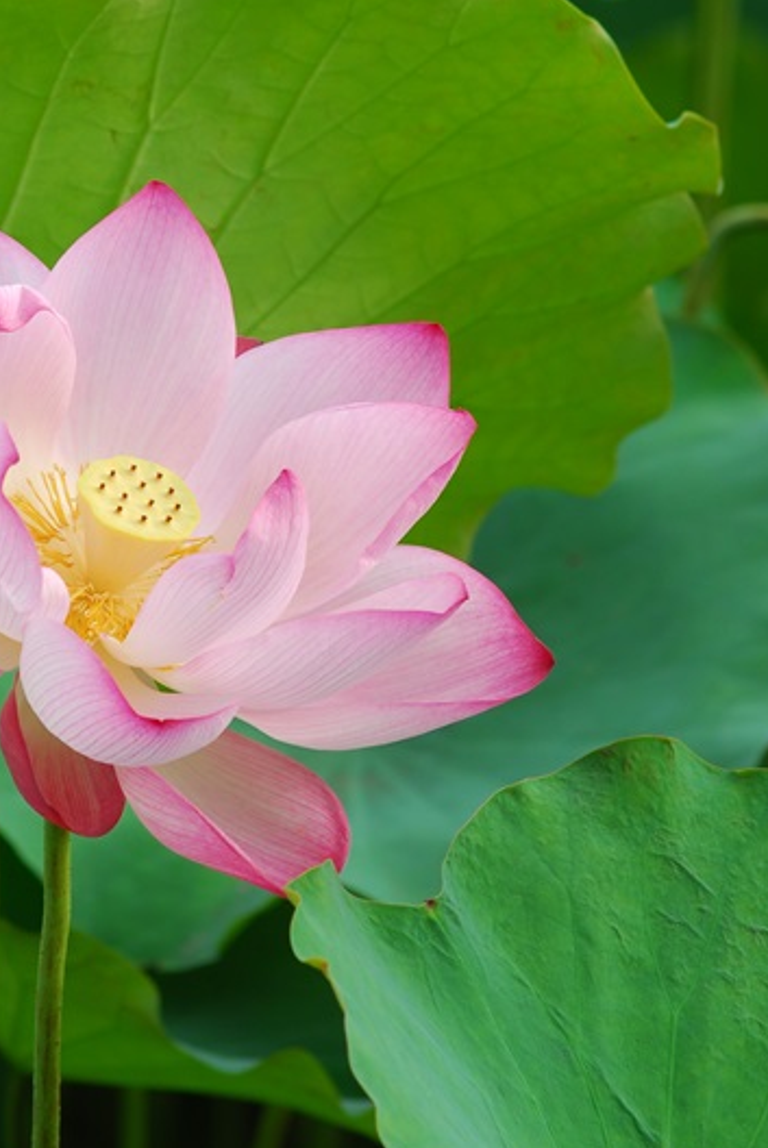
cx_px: 228
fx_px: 15100
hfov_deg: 2.9
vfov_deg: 4.4
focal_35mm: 473
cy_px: 346
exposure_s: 1/80
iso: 100
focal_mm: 185
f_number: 7.1
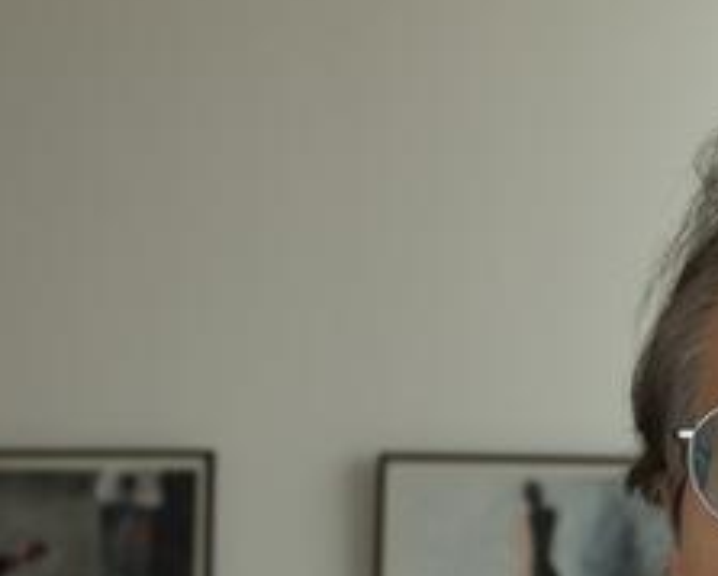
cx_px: 789
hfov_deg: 16.3
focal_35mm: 114
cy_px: 471
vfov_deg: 13.5
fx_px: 2426
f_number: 6.4
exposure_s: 1/125
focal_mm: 35
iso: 800
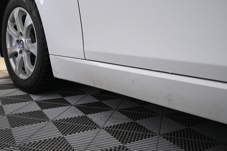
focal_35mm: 37
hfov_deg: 52.2
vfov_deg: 36.2
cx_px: 114
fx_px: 232
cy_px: 76
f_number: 4.2
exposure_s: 1/40
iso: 1600
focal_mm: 24.5
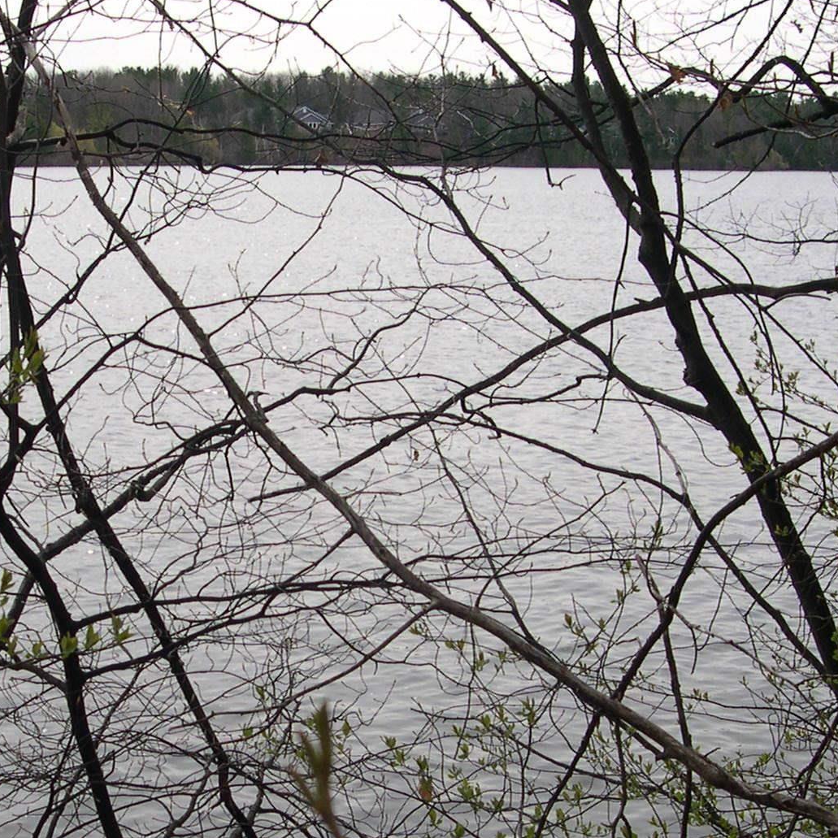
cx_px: 223
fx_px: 2027
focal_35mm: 74
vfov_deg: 23.2
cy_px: 596
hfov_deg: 23.2
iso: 100
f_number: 7.6
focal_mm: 8
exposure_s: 1/152
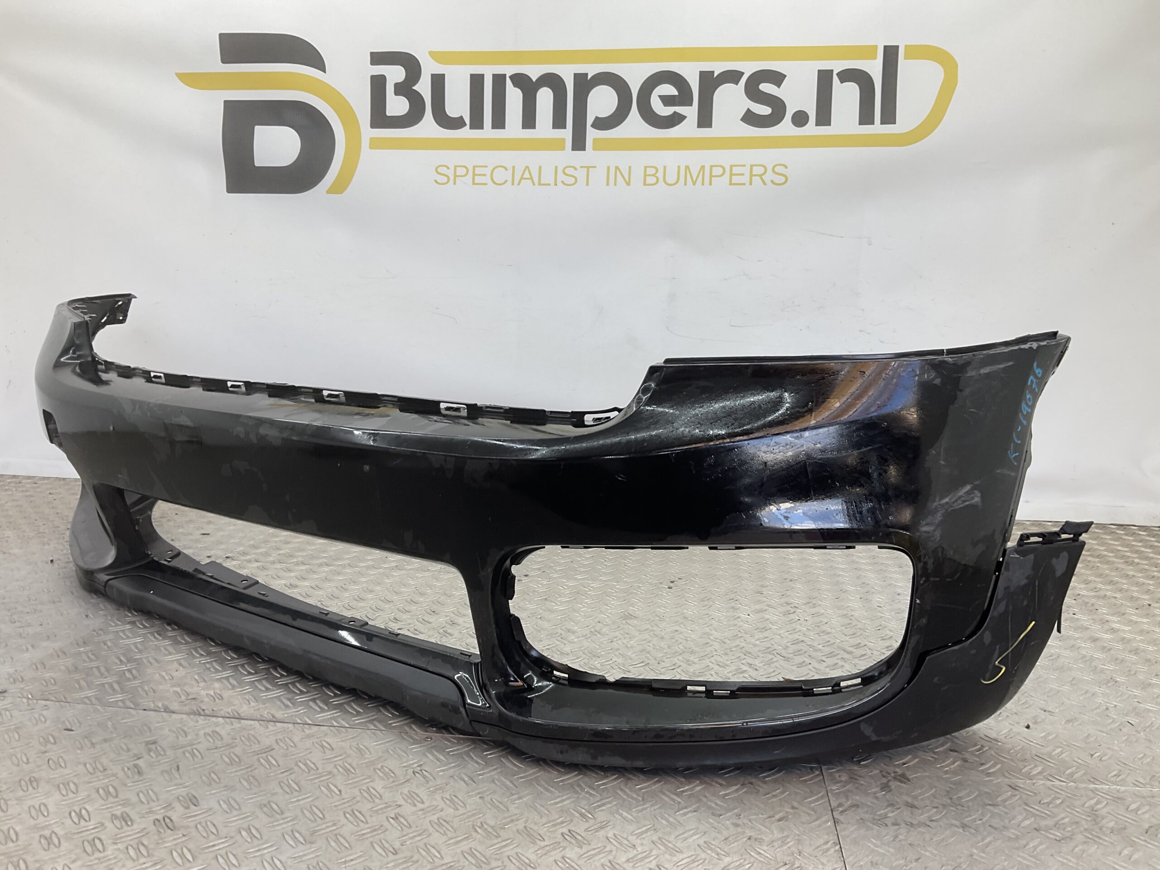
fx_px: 972
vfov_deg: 48.2
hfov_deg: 61.7
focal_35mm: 29
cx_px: 580
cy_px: 435
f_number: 1.8
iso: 20
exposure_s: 1/120
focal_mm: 3
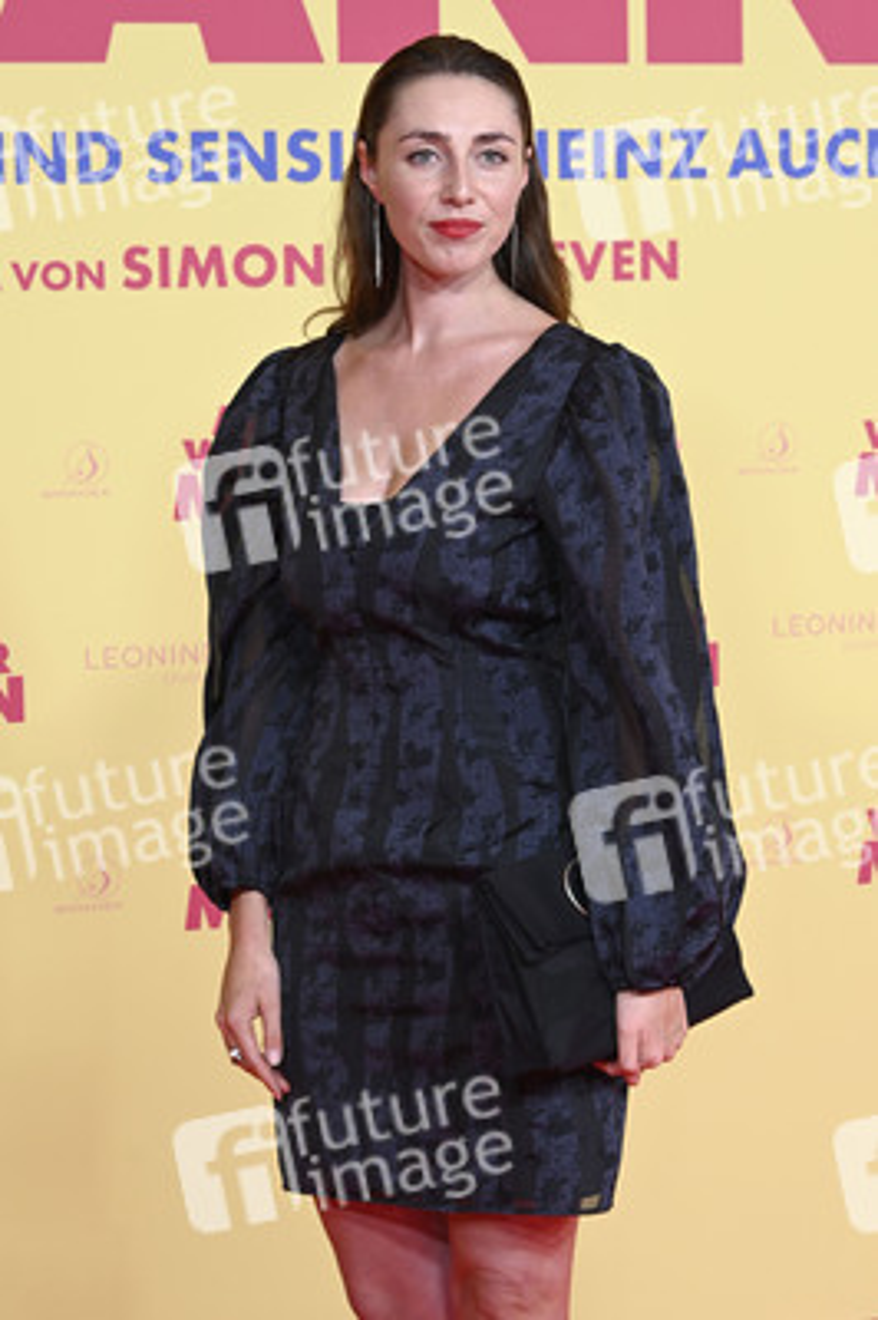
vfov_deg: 27.0
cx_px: 439
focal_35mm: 75
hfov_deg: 18.2
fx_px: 2748
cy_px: 660
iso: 500
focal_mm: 75
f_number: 6.3
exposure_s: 1/160
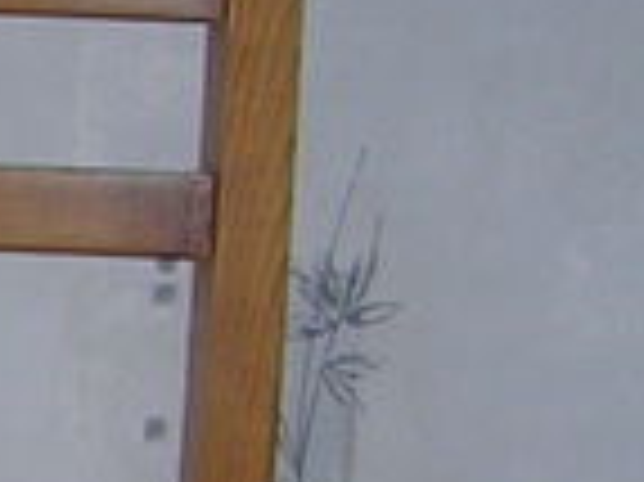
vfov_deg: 5.5
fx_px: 4945
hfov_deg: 6.9
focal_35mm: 266
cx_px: -1135
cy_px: 869
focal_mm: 5.8
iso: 50
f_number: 2.8
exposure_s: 1/60.1
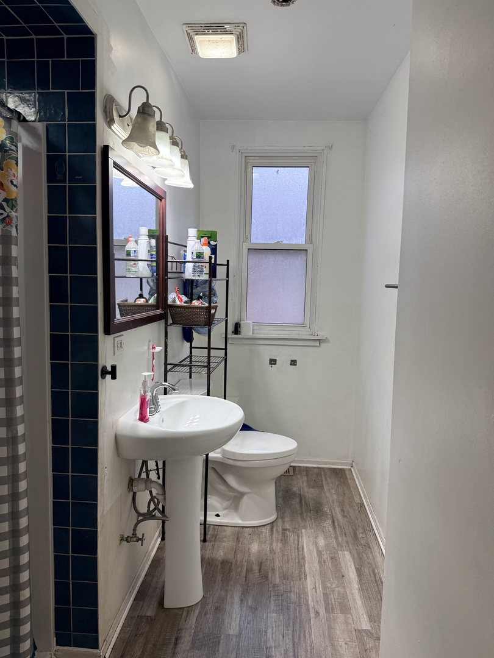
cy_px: 329
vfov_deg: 71.6
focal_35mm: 24
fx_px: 457
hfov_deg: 56.8
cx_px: 247
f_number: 1.78
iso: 125
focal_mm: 6.76
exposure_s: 1/170
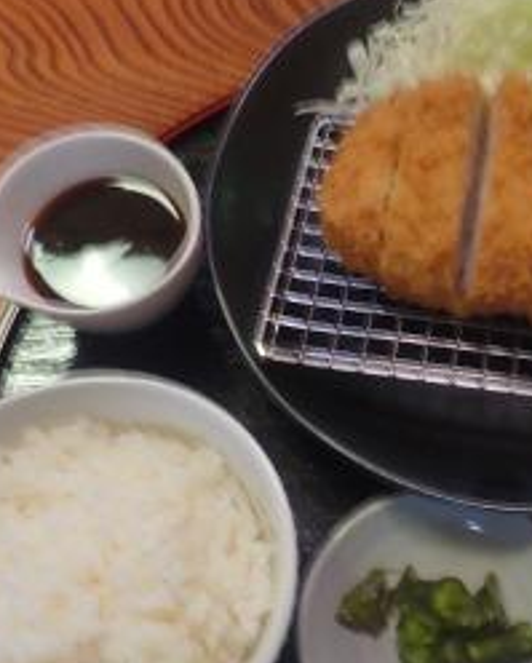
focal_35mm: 44
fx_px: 864
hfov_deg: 32.4
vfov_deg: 41.5
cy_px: 433
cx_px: 484
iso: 100
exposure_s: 1/2.5
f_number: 2.8
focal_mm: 4.5
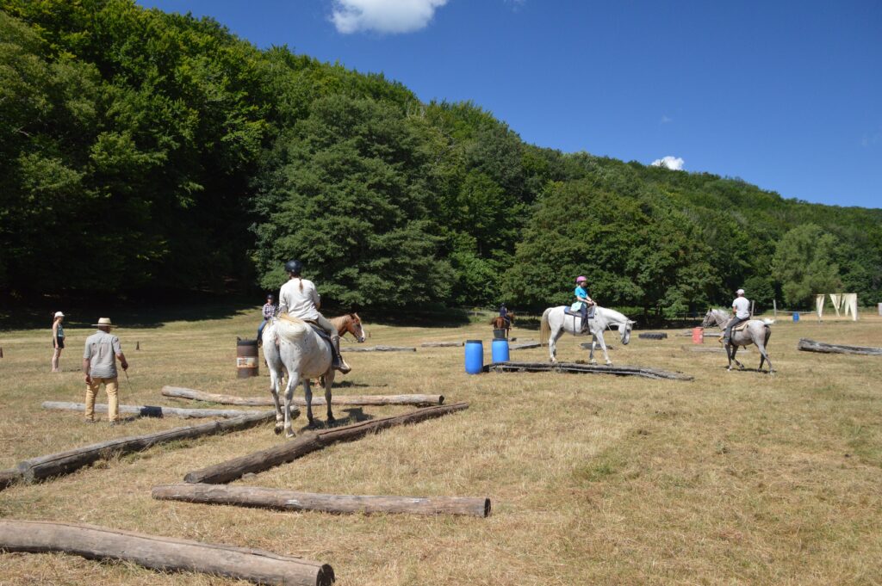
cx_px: 441
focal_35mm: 33
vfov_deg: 39.9
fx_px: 808
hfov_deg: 57.3
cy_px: 293
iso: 800
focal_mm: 22
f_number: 6.3
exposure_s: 1/1000
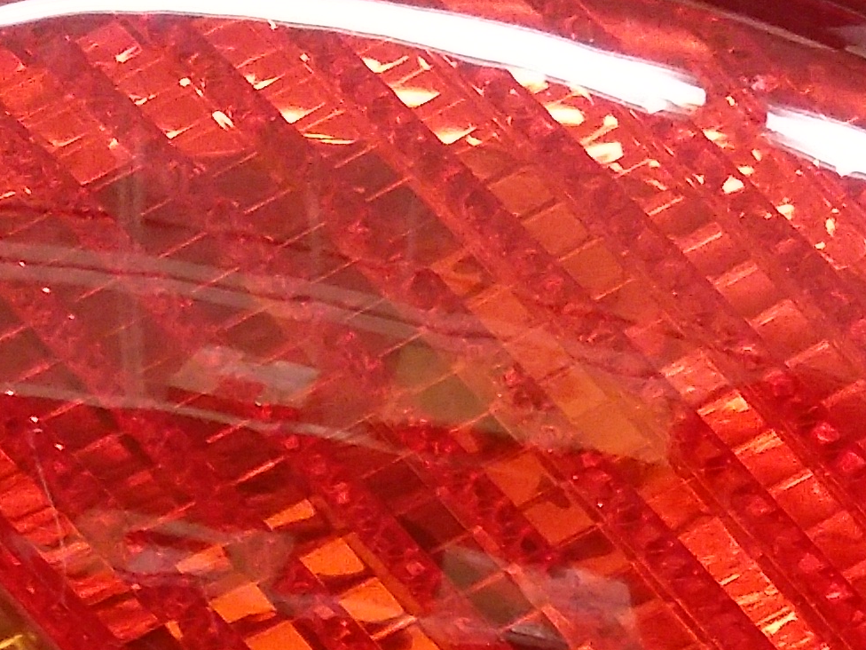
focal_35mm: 107
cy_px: 909
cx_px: 474
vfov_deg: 13.2
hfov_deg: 18.4
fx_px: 2677
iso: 400
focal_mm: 3.4
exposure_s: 1/15
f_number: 2.4
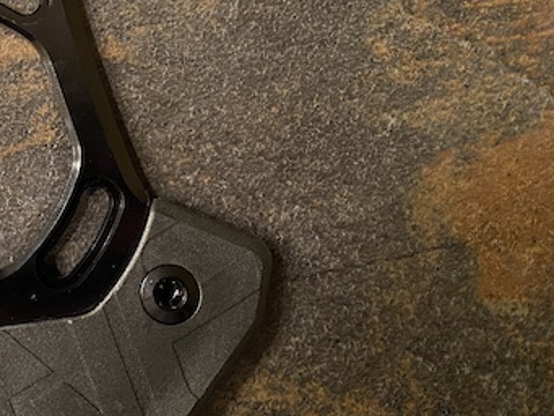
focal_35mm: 61
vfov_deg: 23.7
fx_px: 977
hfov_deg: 28.4
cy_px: 94
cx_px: -76
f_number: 1.8
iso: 250
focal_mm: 4.25
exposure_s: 1/60
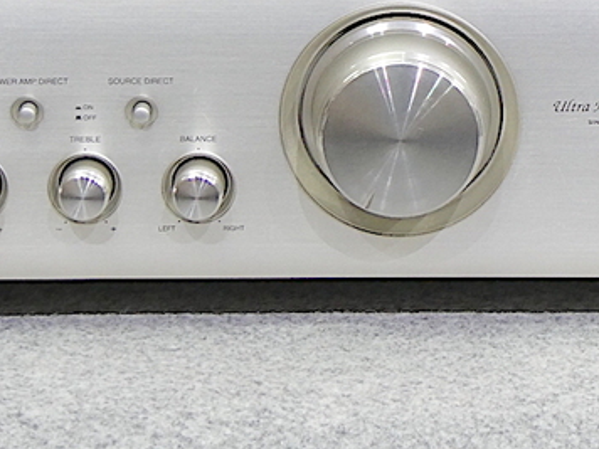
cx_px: 407
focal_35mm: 286
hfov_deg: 6.9
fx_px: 4949
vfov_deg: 5.2
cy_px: 25
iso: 200
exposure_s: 1/6
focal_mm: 19
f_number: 5.1
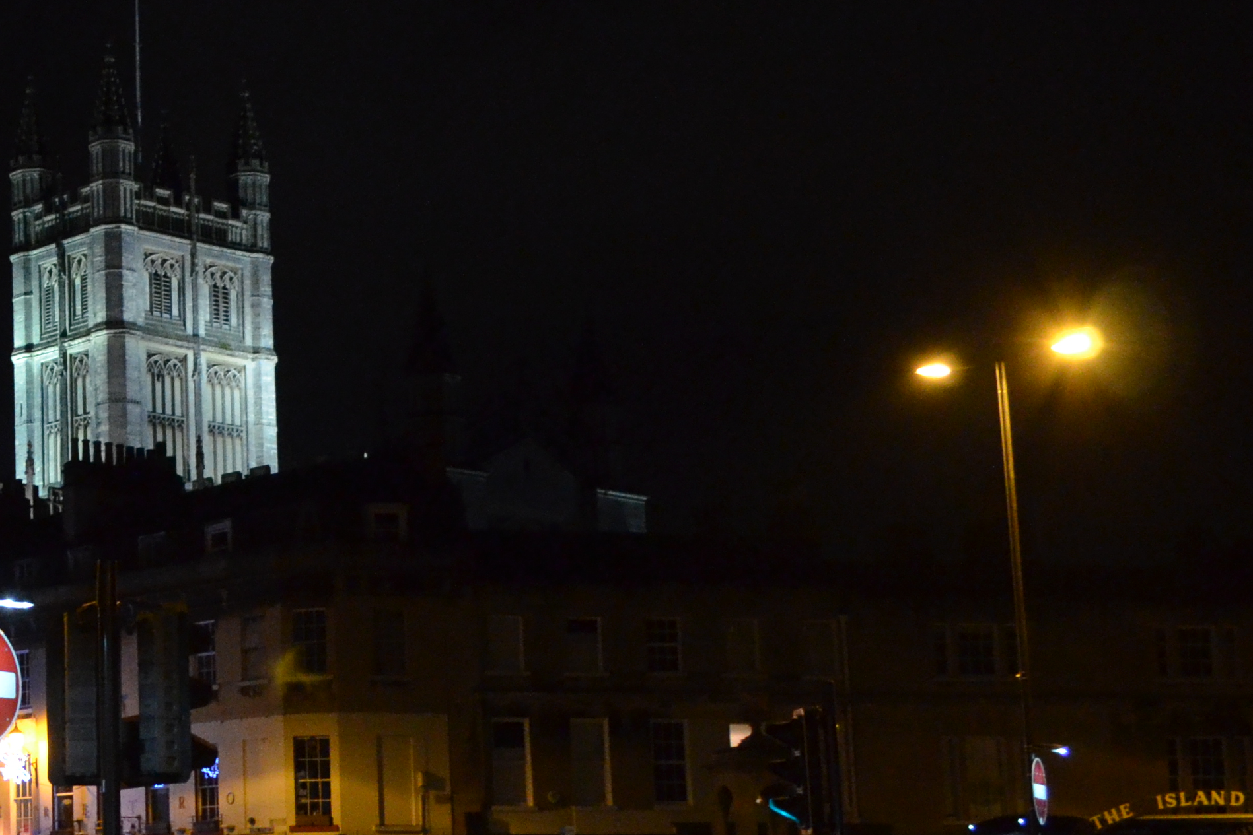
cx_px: -228
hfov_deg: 25.9
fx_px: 2436
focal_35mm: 70
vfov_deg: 19.5
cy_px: 471
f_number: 3.5
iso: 2500
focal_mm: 18
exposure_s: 1/30
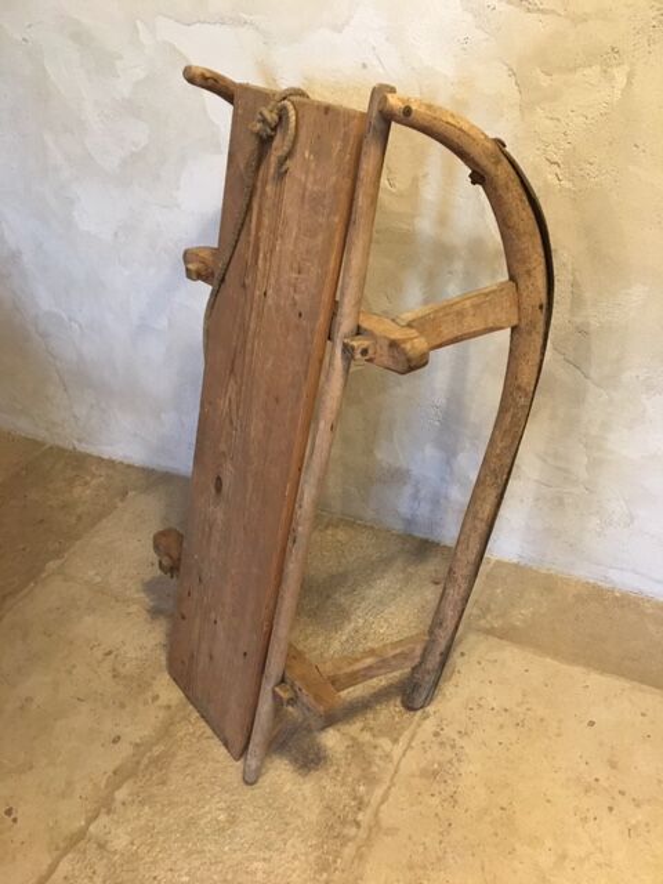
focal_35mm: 29
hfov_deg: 48.2
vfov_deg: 61.7
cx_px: 332
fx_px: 741
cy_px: 442
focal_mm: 4.15
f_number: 2.2
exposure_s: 1/25
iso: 200
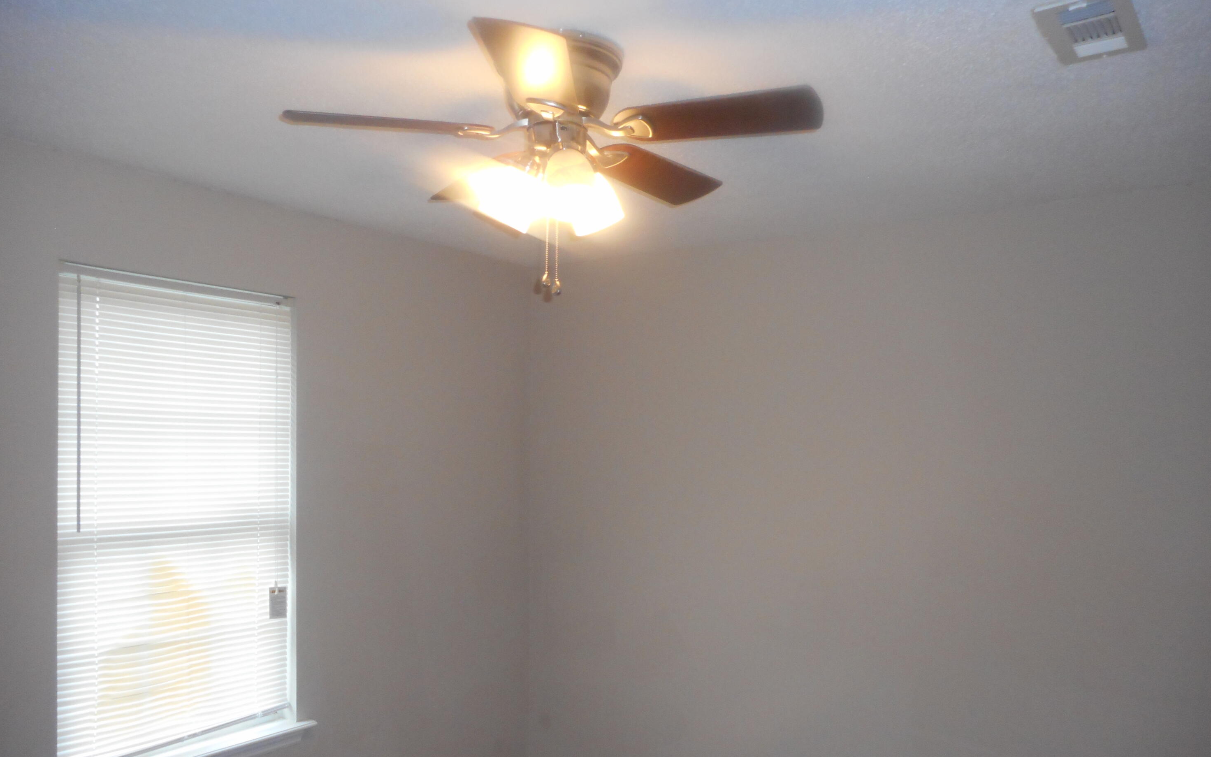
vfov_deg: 45.9
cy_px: 437
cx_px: 601
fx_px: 891
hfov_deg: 68.4
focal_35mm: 27
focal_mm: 4.5
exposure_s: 1/25
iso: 320
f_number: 3.7
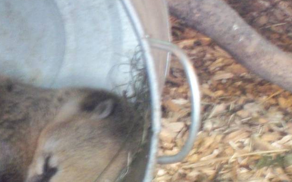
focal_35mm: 285
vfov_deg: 4.6
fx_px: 2269
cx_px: -13
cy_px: 176
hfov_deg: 7.3
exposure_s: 1/8
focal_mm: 18.8
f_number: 5.7
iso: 250
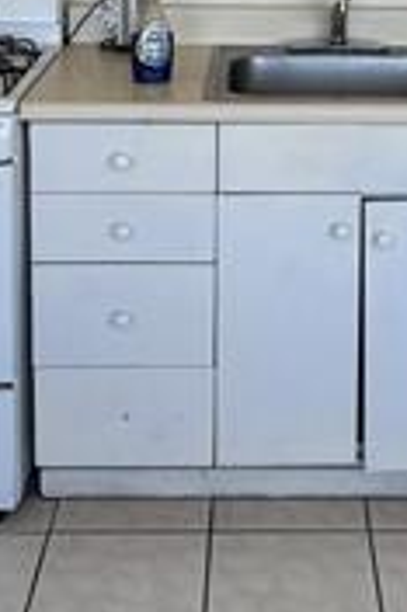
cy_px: 17
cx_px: 310
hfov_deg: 19.8
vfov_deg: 28.1
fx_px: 1155
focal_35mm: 68
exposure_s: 1/383
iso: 80
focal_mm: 6.76
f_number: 1.78
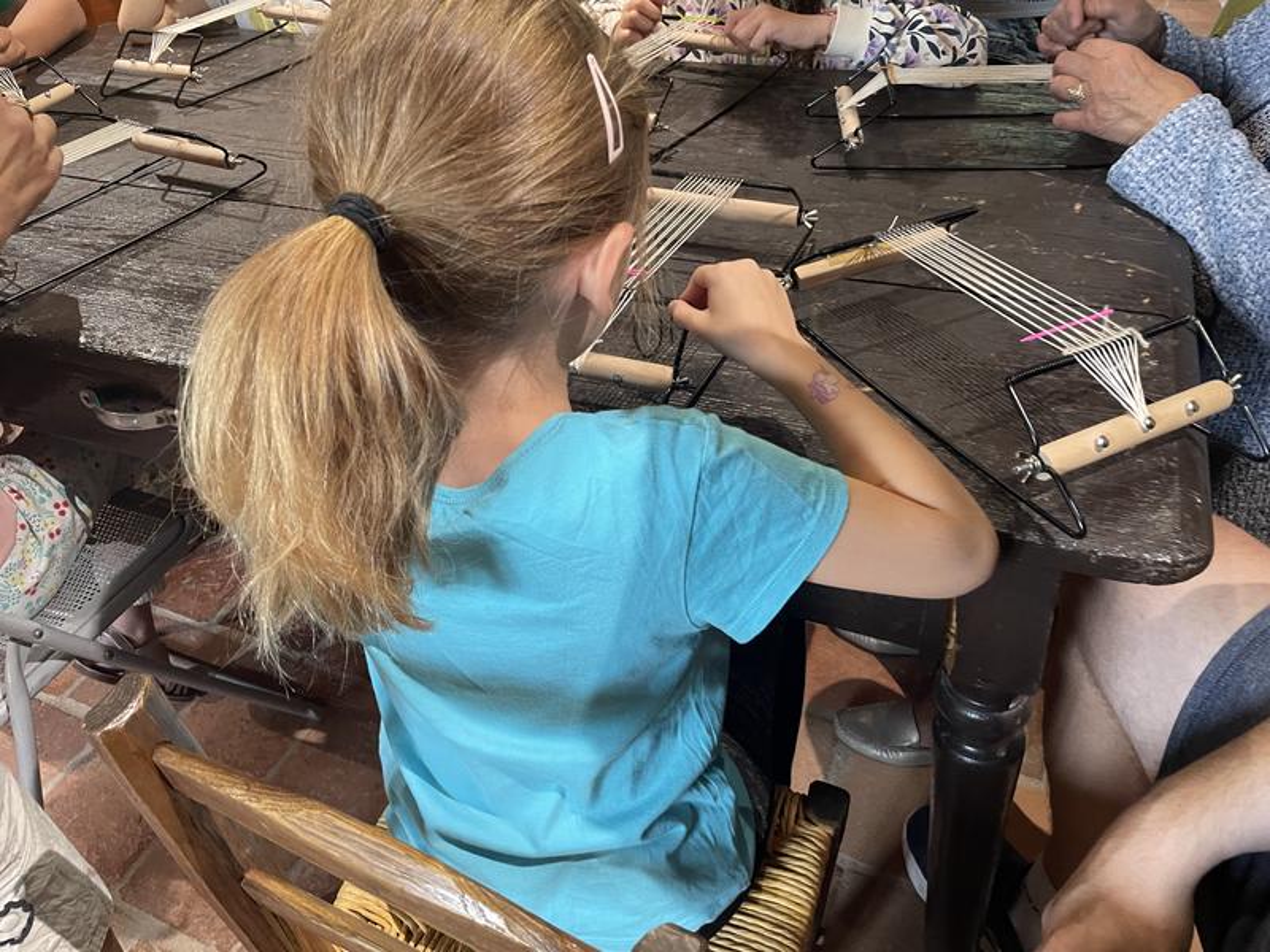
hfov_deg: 67.3
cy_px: 476
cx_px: 635
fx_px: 954
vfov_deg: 53.1
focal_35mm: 26
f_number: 1.6
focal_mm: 4.2
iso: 250
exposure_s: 1/50
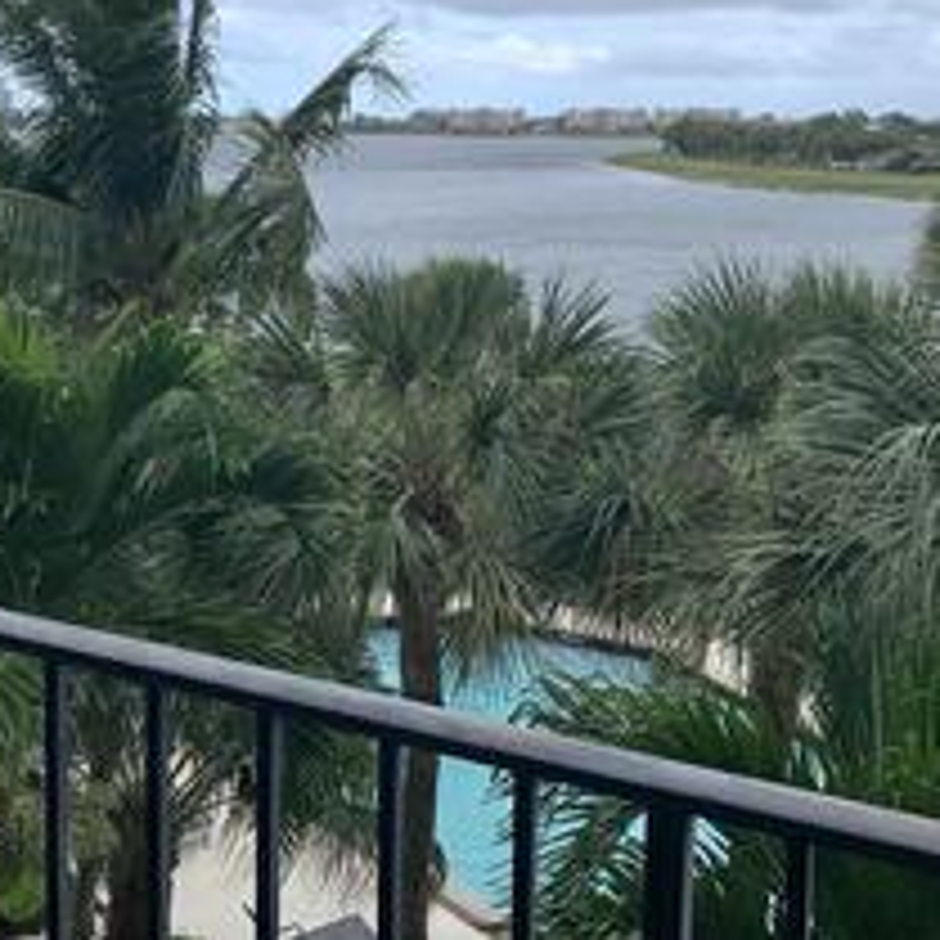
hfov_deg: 38.3
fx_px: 1352
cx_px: 400
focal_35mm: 44
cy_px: 270
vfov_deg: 37.7
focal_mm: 4.25
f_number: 1.8
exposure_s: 1/1011
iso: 25
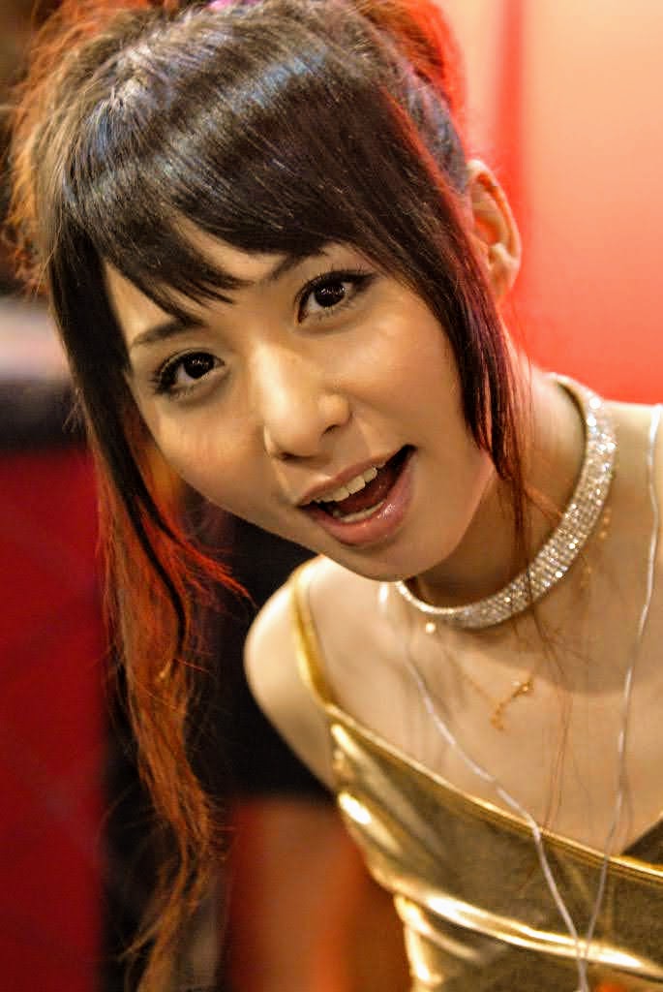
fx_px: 2894
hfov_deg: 13.1
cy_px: 496
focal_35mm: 105
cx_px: 332
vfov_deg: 19.4
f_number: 3.2
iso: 1600
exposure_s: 1/30
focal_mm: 70
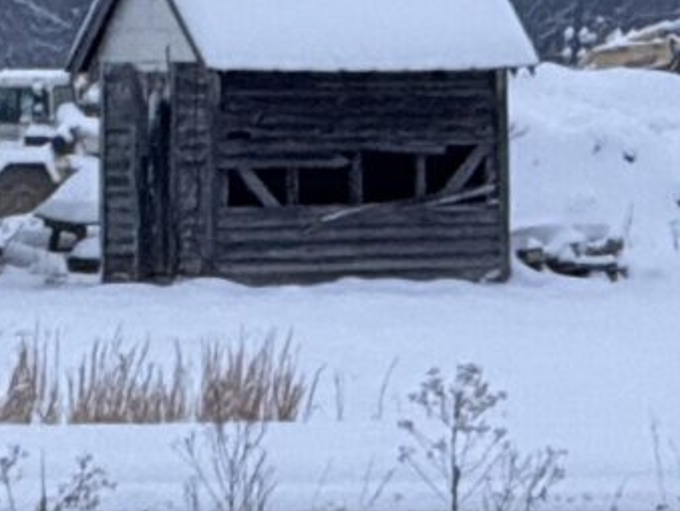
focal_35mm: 908
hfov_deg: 2.2
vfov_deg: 1.6
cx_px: 923
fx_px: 17850
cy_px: -533
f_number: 2.8
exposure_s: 1/66
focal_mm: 15.66
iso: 250
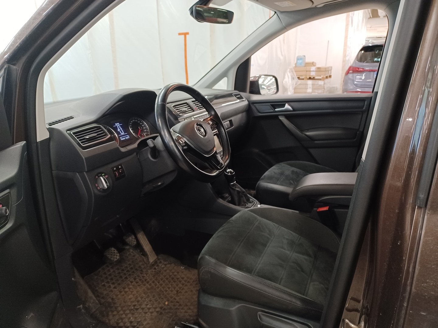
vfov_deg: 54.9
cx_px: 219
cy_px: 164
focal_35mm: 25
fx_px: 316
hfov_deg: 69.4
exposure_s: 1/33.3
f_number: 1.8
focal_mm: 4.6
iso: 320
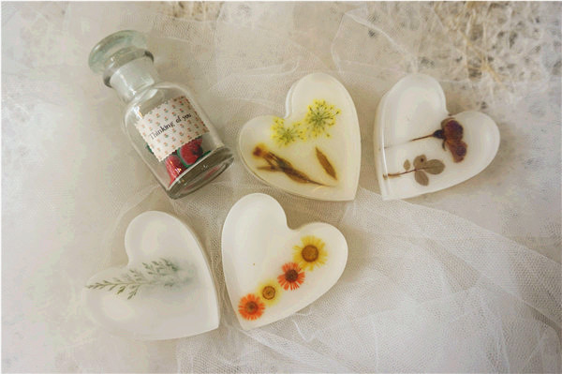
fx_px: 445
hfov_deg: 64.6
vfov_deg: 45.6
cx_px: 281
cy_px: 187
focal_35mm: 28
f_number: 4
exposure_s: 1/60
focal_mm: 19
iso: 100
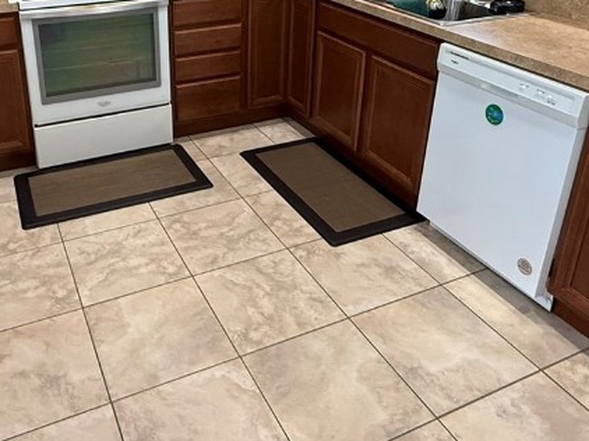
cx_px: 216
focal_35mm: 34
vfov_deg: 39.8
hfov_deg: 53.3
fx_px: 578
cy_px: 80
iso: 320
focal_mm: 2.22
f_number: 2.2
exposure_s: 1/60
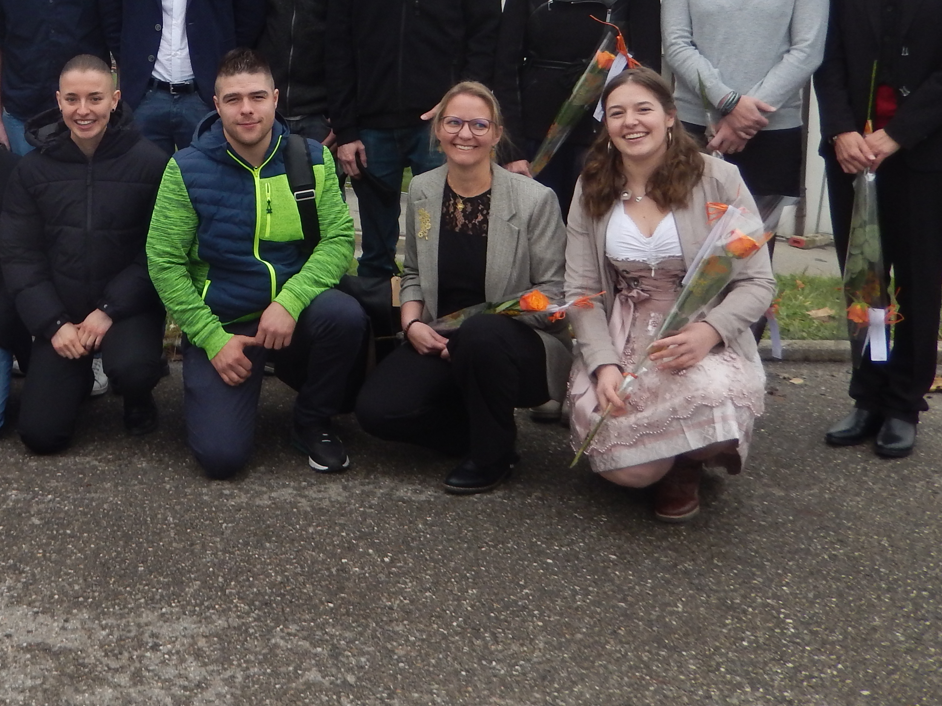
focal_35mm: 49
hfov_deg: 37.1
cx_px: 149
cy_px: 109
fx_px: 1333
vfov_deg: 28.8
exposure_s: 1/200
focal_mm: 4.5
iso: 125
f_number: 3.4
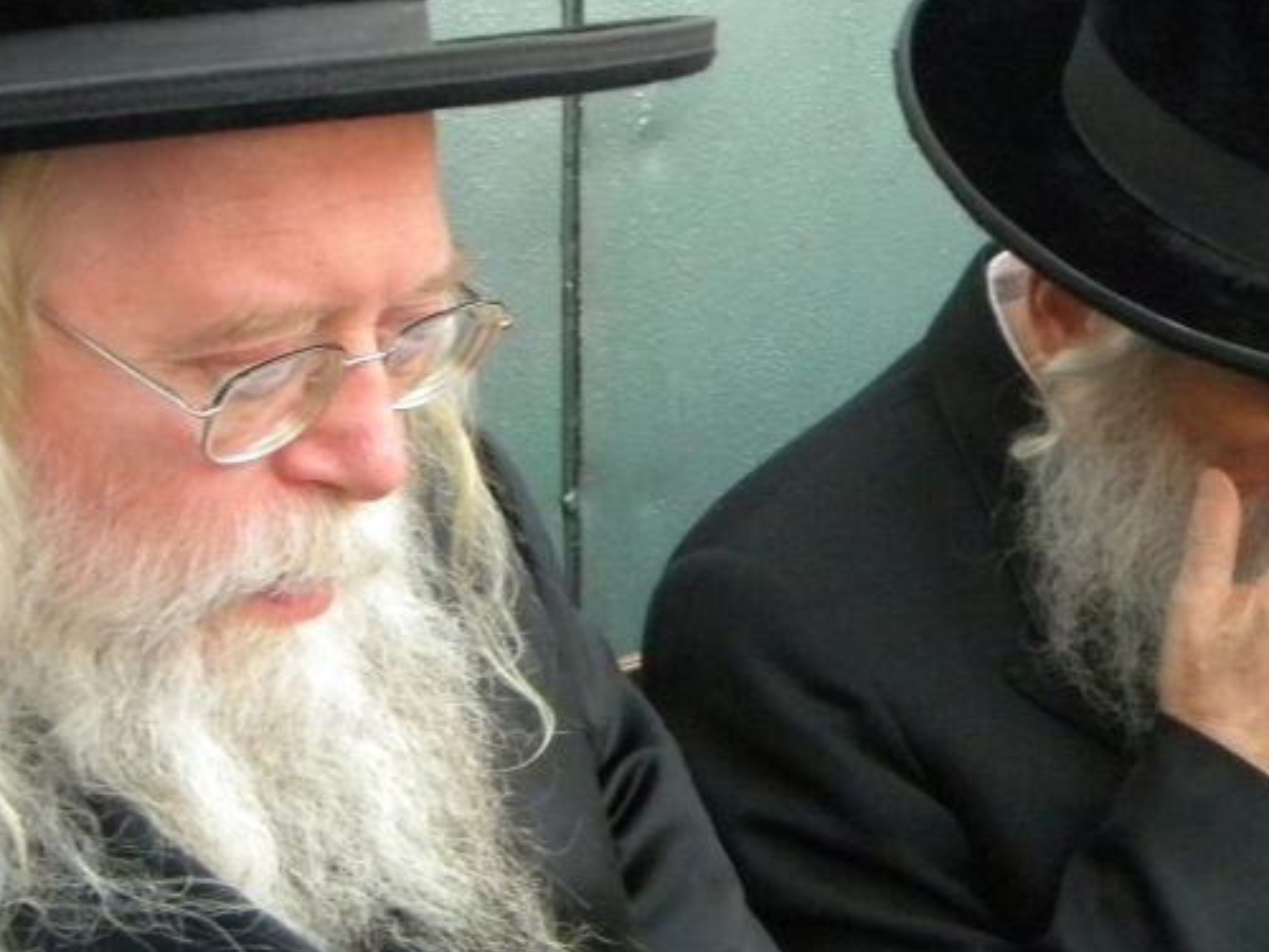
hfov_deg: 22.7
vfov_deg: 17.5
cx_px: 1155
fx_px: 3079
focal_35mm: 84
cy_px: 350
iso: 400
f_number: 3.8
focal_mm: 7.3
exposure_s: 1/320
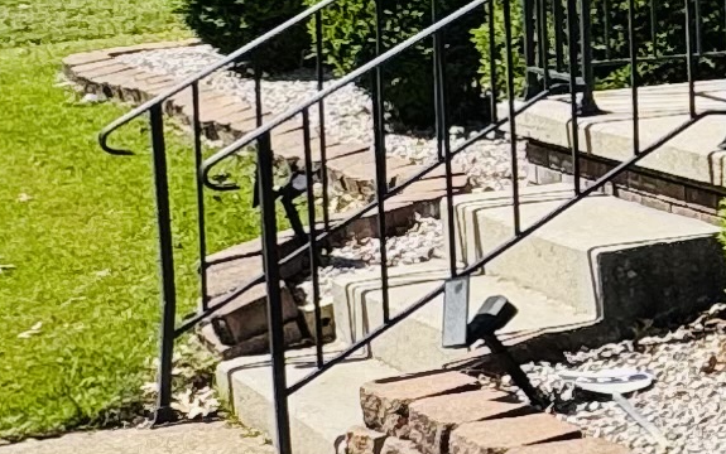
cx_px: 1617
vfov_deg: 12.5
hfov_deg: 14.7
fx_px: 2059
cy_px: 34
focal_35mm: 104
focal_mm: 2.22
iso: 40
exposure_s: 1/1020
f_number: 2.2
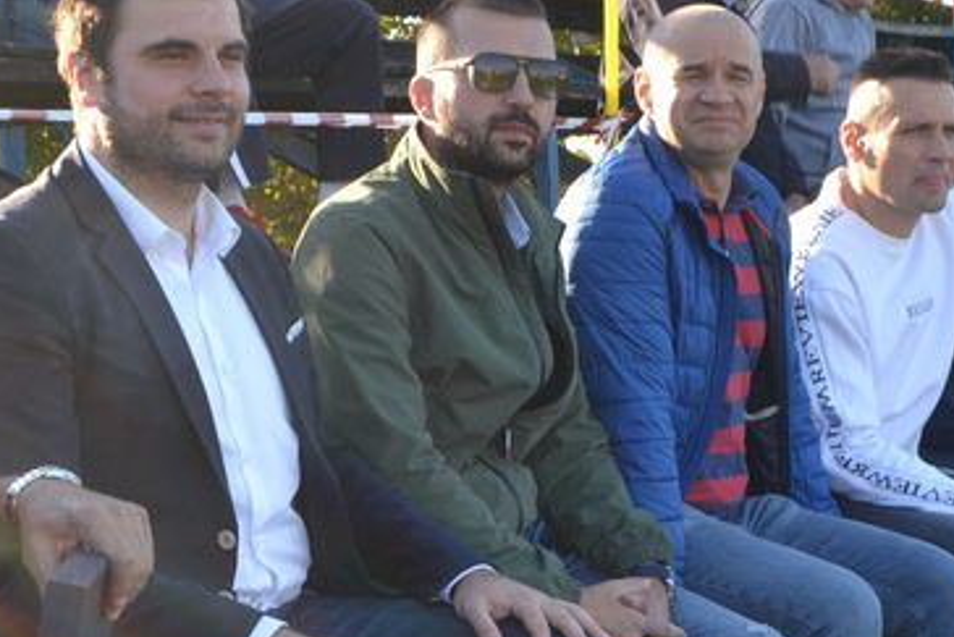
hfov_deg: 22.8
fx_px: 2359
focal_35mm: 89
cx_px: 579
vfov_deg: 15.3
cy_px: 417
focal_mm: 18
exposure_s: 1/125
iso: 180
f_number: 5.6
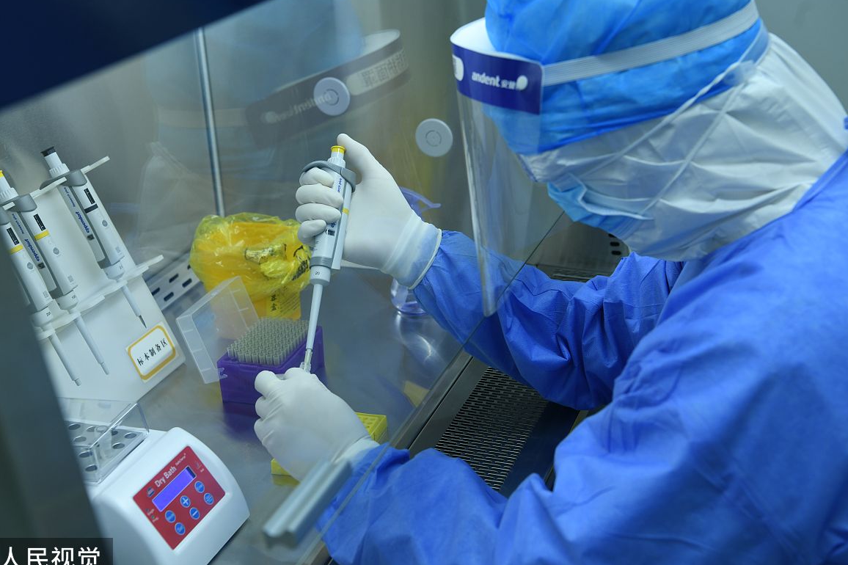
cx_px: 428
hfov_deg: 36.9
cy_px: 285
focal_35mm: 54
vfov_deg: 25.0
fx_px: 1272
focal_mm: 52
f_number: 5.6
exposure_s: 1/125
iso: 640
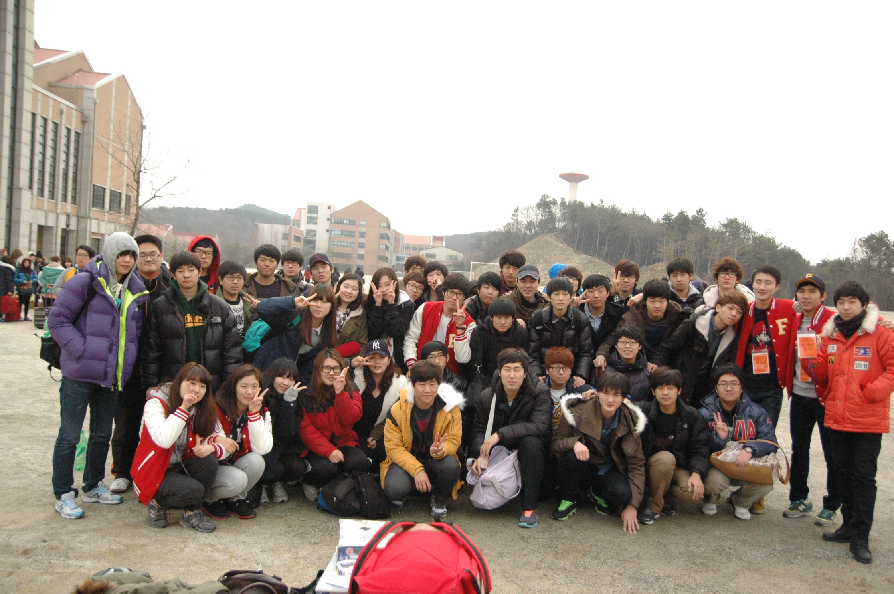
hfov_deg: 57.3
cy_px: 297
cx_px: 447
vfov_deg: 39.9
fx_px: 819
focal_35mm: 33
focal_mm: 22
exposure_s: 1/8000
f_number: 2.8
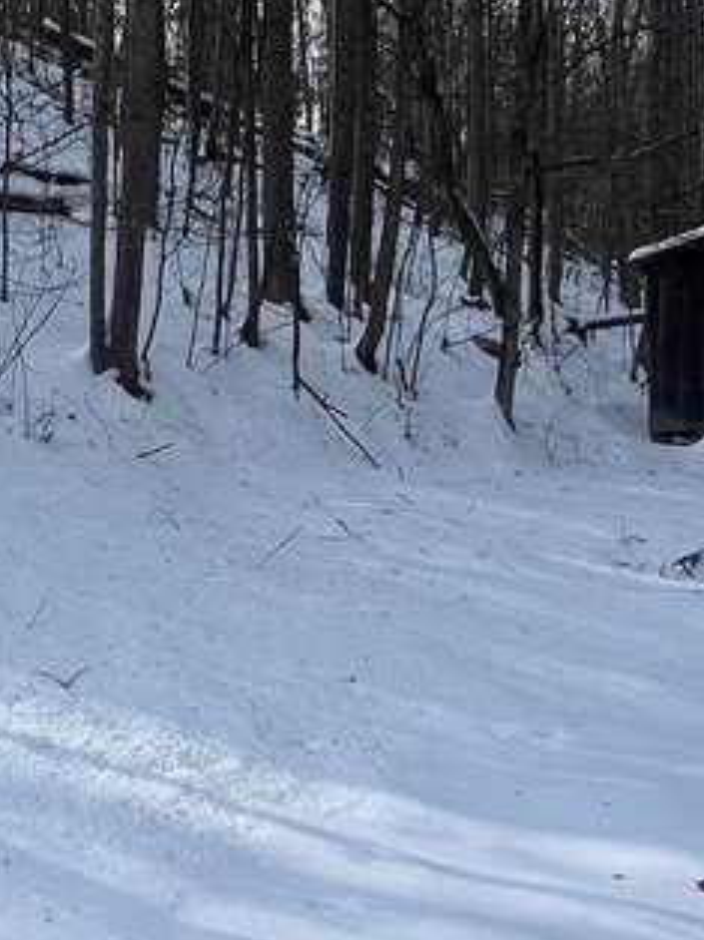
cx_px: 208
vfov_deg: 40.4
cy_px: 537
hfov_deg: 30.5
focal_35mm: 47
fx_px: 1276
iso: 32
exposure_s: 1/1043
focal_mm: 1.57
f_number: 1.8
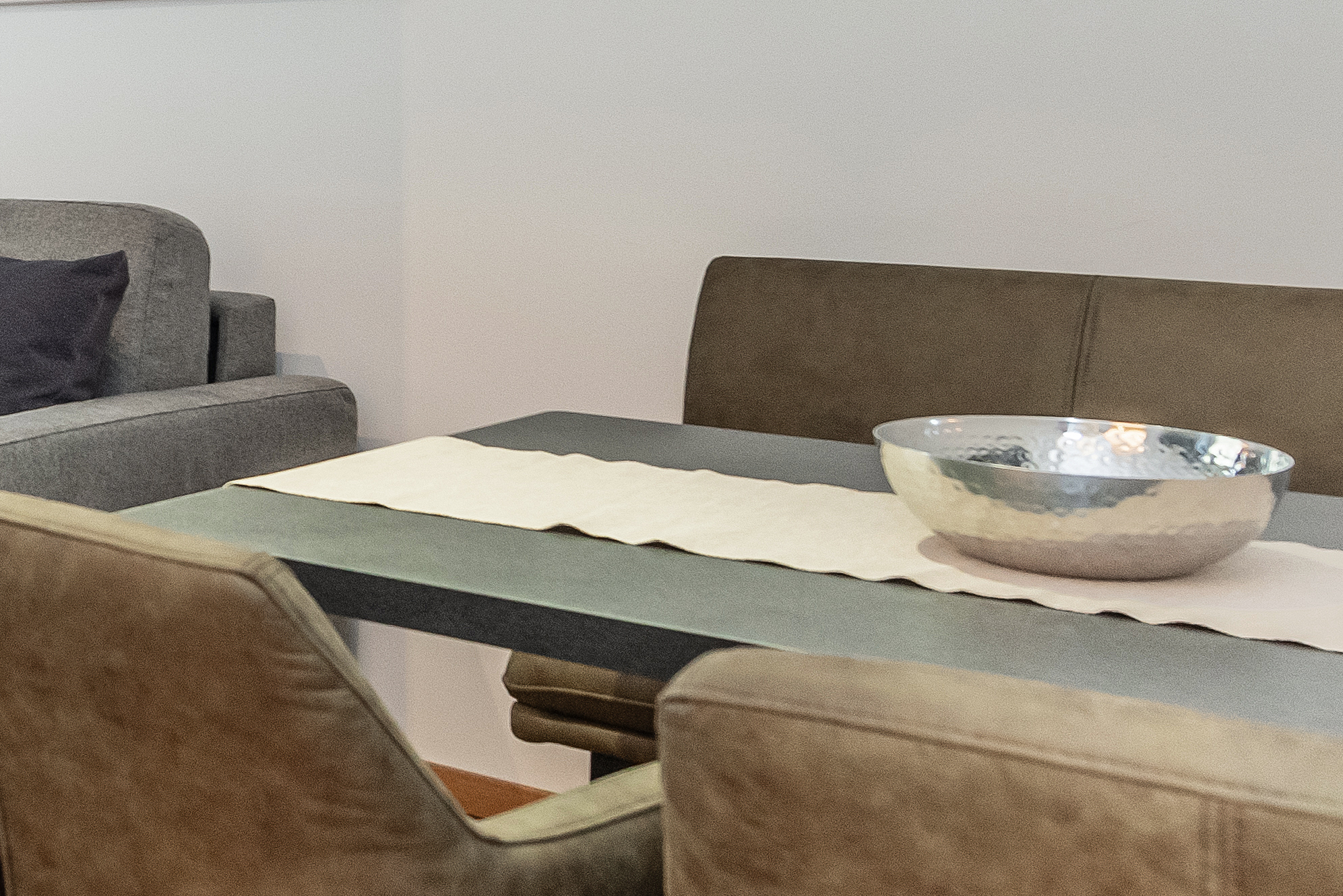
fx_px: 2164
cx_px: -339
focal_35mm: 58
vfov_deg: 22.9
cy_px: 118
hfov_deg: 29.0
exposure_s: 1/10
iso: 400
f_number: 5.6
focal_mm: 14
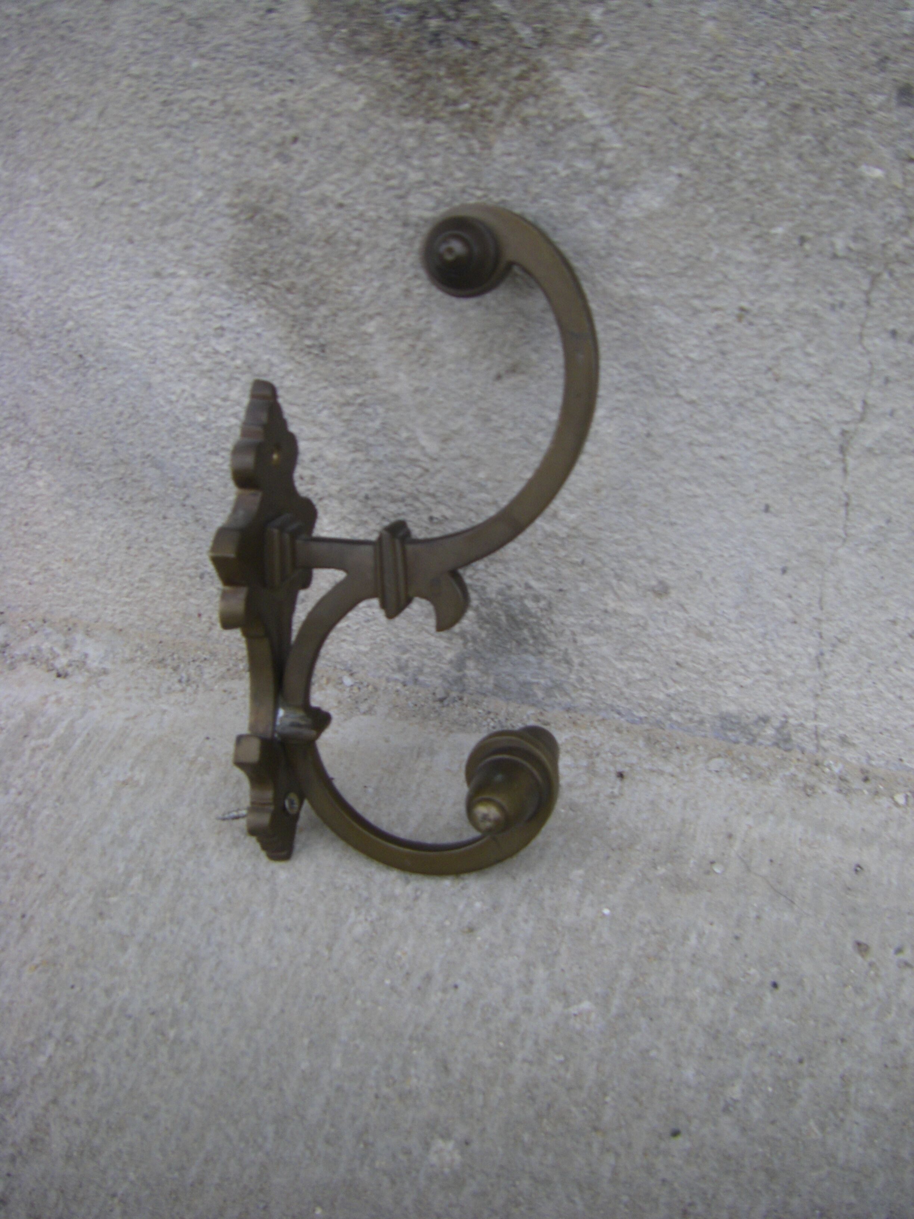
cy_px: 610
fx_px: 1338
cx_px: 457
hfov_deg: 37.7
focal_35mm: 38
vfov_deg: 49.0
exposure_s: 1/50
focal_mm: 6.3
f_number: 3.5
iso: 100
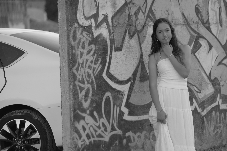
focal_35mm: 153
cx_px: 114
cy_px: 76
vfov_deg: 9.0
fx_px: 965
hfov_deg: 13.4
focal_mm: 102.2
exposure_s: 1/160
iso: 250
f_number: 2.8
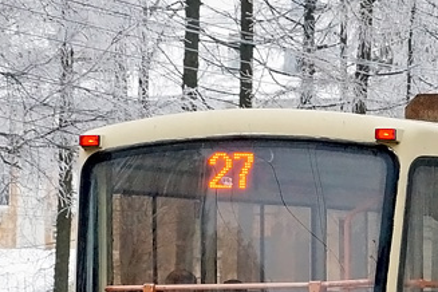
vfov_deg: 4.8
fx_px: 3516
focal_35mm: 289
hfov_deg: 7.1
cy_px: 214
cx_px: 557
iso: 800
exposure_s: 1/320
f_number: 5.6
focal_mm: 50
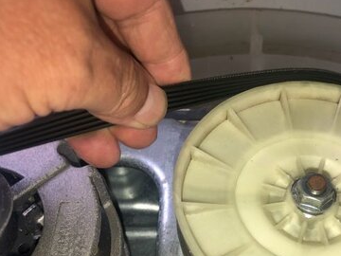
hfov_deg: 40.6
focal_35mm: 46
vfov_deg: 31.2
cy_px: 174
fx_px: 453
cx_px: 233
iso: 25
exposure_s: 1/30
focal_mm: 3.99
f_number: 1.8
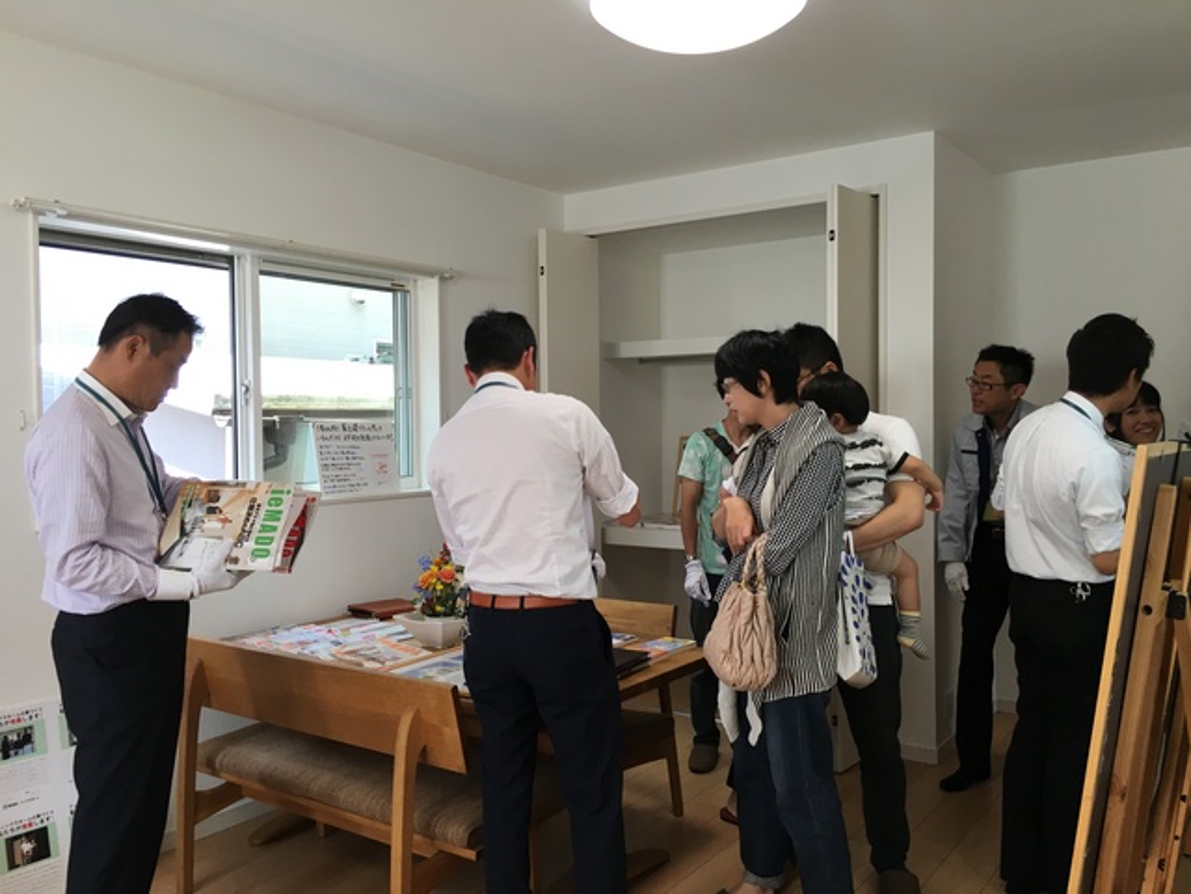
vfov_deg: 48.2
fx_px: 998
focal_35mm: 29
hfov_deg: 61.7
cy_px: 447
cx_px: 596
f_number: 2.2
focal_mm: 4.15
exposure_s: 1/40
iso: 25
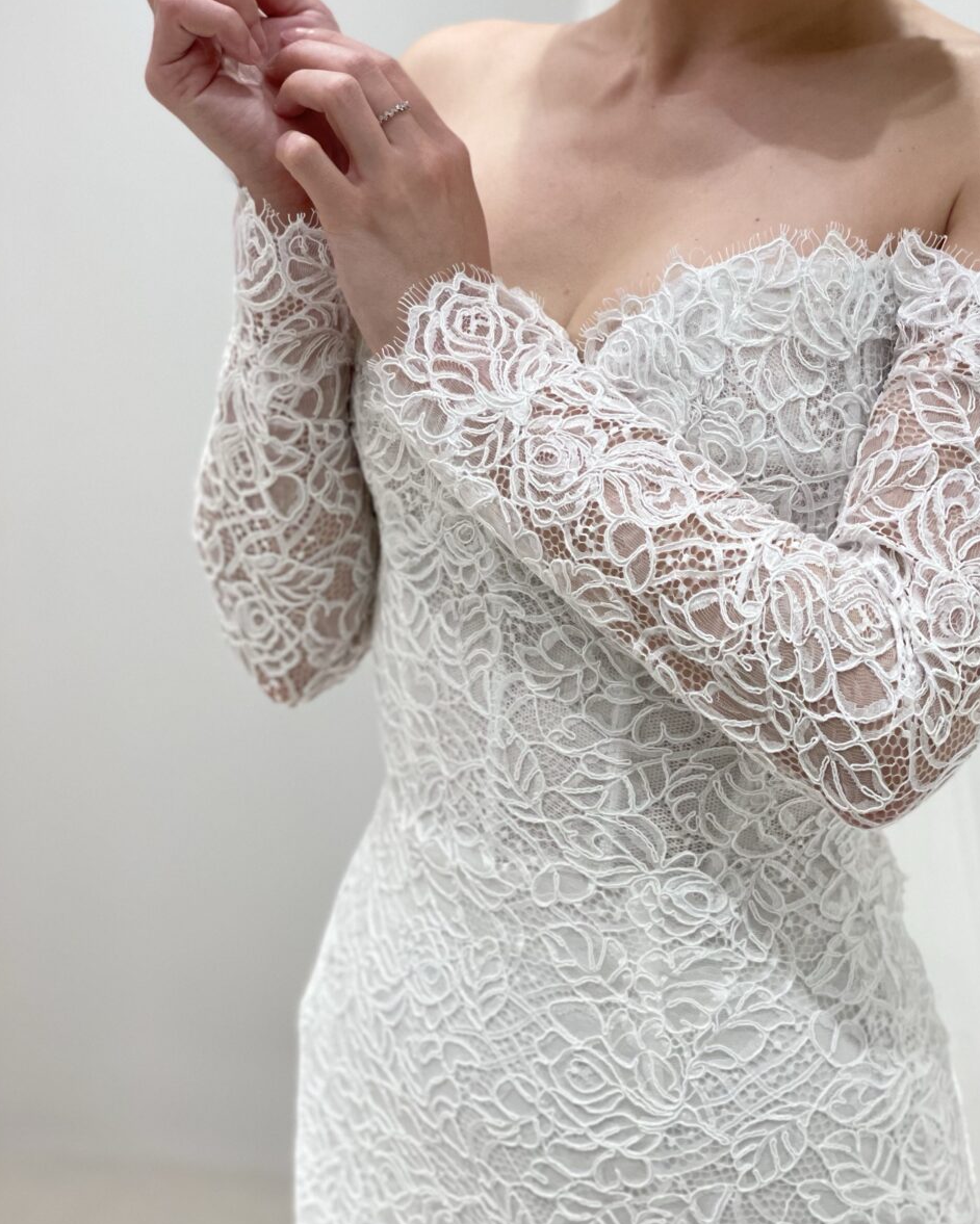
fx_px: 2501
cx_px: 612
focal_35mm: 69
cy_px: 547
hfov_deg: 22.1
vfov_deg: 27.5
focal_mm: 6
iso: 200
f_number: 2
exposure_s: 1/120
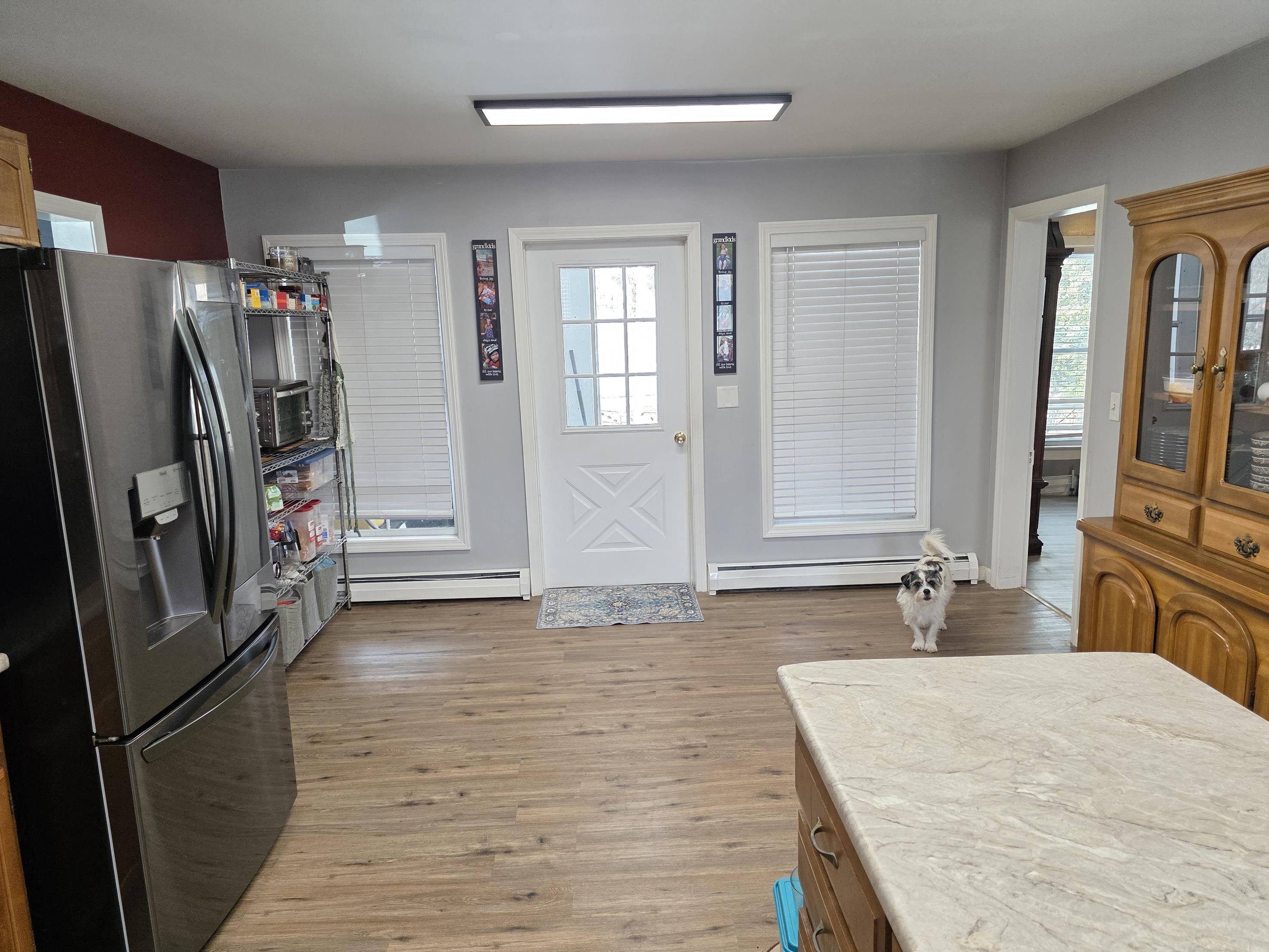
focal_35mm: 24
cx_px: 634
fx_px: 880
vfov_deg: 56.8
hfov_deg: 71.6
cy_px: 495
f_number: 1.7
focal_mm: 6.3
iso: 200
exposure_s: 1/180
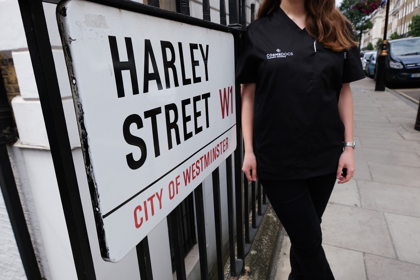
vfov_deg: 53.1
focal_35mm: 24
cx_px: 210
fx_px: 280
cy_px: 140
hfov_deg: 73.7
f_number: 5.6
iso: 200
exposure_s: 1/420
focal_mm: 16
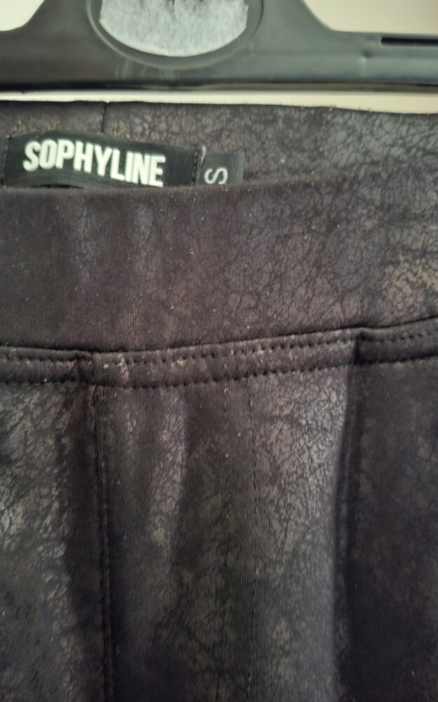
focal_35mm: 25
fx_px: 478
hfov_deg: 49.3
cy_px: 344
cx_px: 219
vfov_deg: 72.5
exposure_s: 1/11
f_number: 1.8
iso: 1250
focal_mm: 5.54
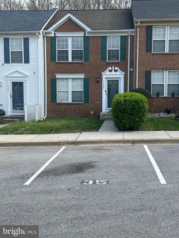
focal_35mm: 48
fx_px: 331
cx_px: 90
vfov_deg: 39.7
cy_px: 119
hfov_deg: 30.3
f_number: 1.78
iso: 64
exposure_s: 1/1145
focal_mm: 6.86
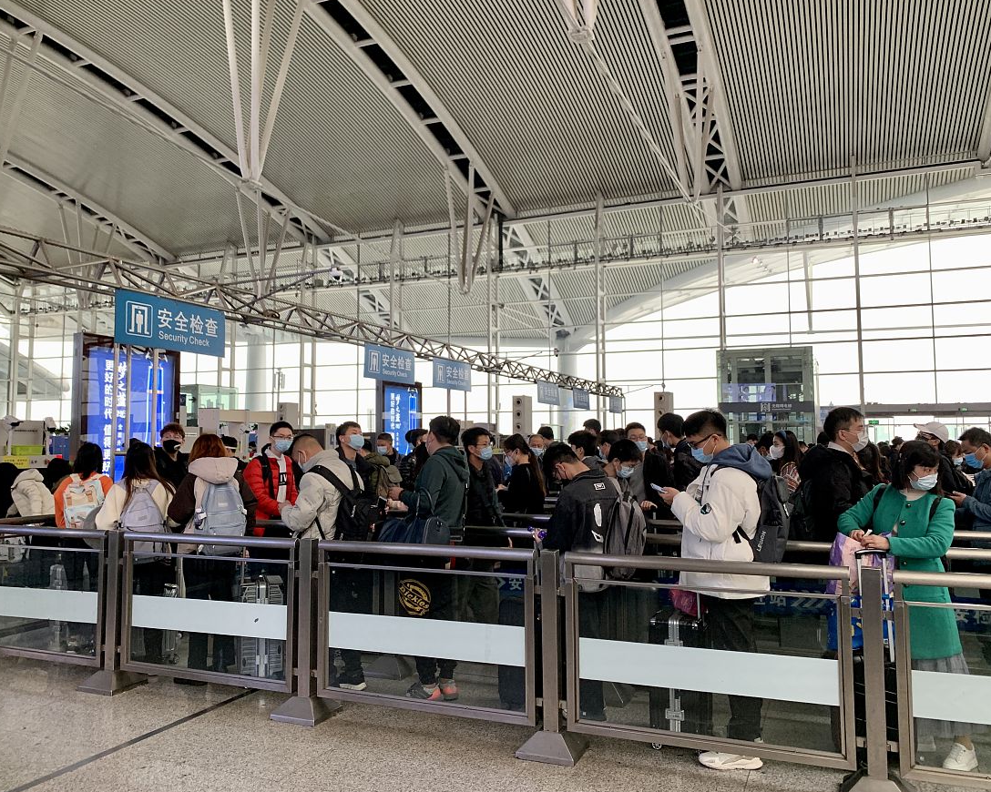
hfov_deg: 62.2
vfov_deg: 51.5
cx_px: 477
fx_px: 821
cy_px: 400
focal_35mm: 28
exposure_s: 1/75
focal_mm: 4.25
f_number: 1.8
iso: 100
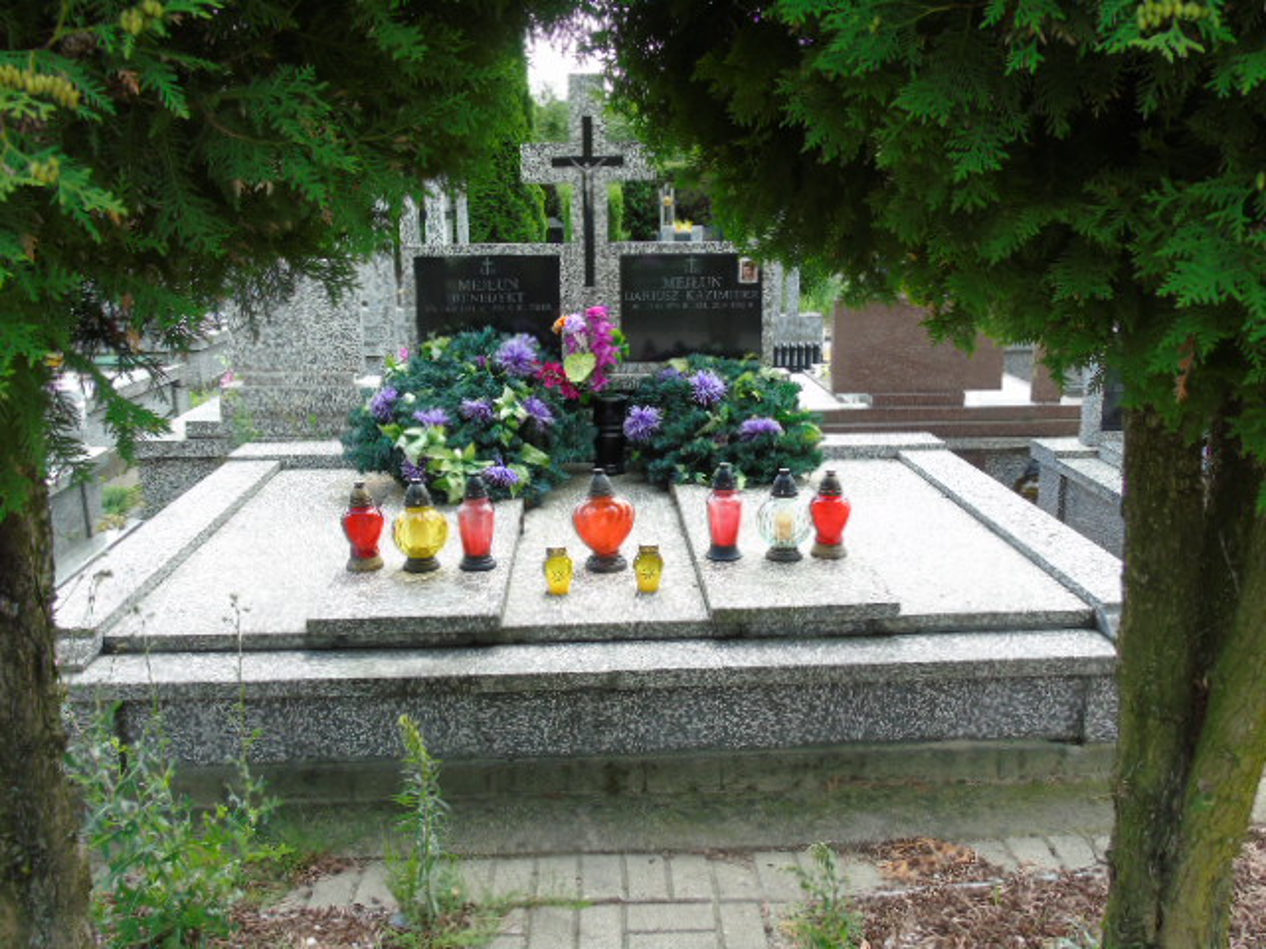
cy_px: 474
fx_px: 1061
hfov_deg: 61.7
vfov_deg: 48.2
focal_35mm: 29
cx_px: 633
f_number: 3.6
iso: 80
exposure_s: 1/160
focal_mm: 5.2
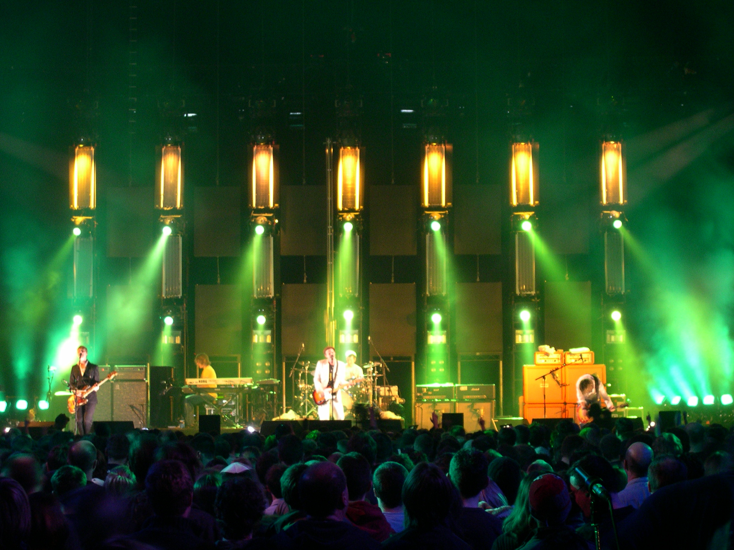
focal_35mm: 114
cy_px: 275
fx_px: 2417
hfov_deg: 17.3
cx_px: 367
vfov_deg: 13.0
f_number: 4.9
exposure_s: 1/3.9
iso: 272
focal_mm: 24
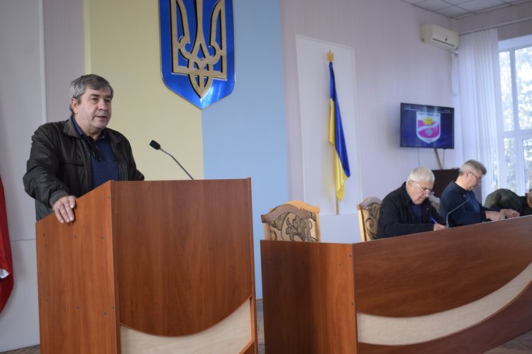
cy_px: 177
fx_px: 576
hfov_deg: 49.6
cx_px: 266
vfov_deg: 34.2
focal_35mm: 39
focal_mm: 26
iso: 400
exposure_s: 1/80
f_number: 4.5
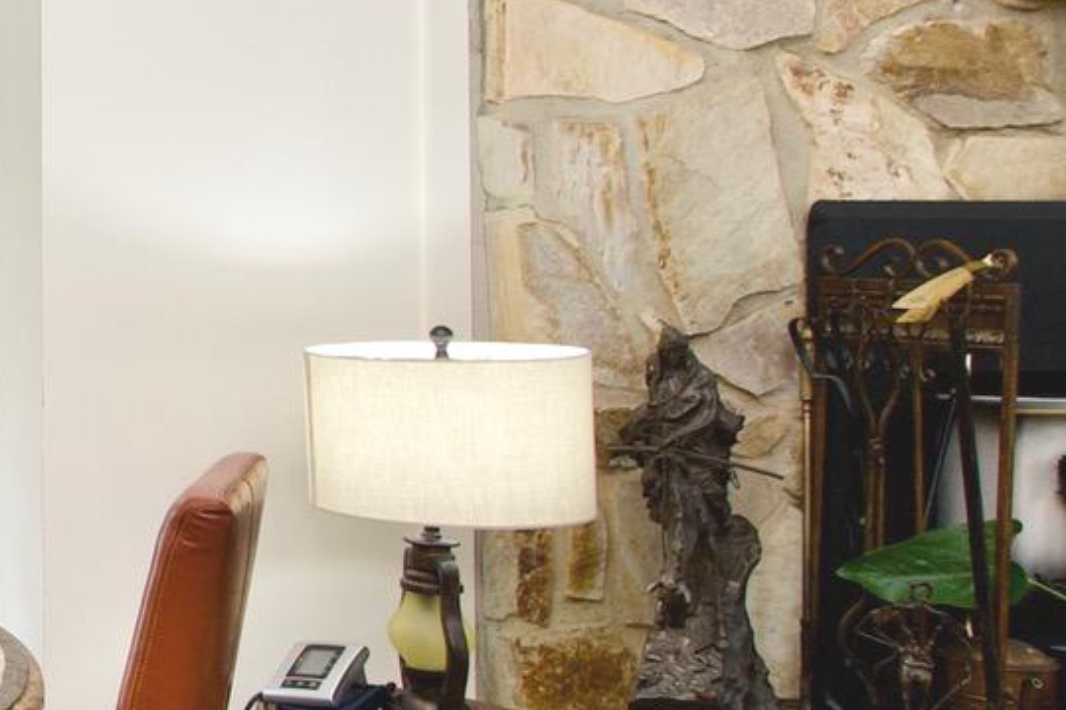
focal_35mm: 57
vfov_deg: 23.4
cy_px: 128
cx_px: -611
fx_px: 1687
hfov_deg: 24.9
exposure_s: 1/30
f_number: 7.1
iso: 320
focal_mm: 10
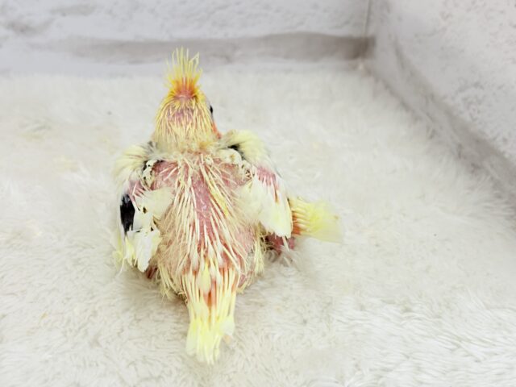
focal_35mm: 52
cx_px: 258
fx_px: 775
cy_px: 194
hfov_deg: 36.8
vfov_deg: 28.0
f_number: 1.6
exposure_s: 1/100
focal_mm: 5.96
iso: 64
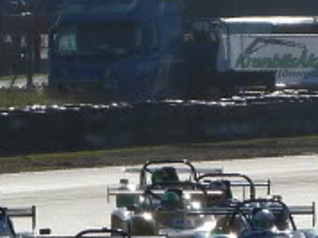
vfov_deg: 1.3
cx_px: 305
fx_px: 10569
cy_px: 174
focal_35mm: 1152
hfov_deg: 1.7
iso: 80
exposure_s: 1/800
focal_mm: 36.1
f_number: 5.6
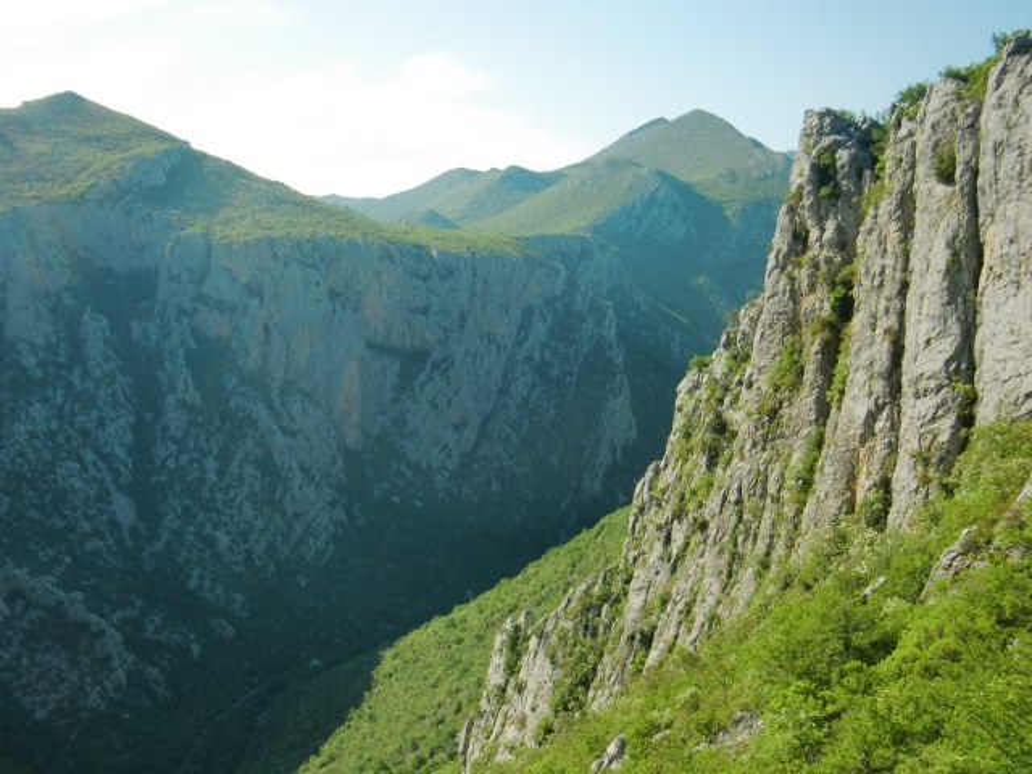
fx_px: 1133
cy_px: 387
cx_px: 516
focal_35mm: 38
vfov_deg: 37.7
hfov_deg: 49.0
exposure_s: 1/160
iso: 100
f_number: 8.9
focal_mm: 6.66
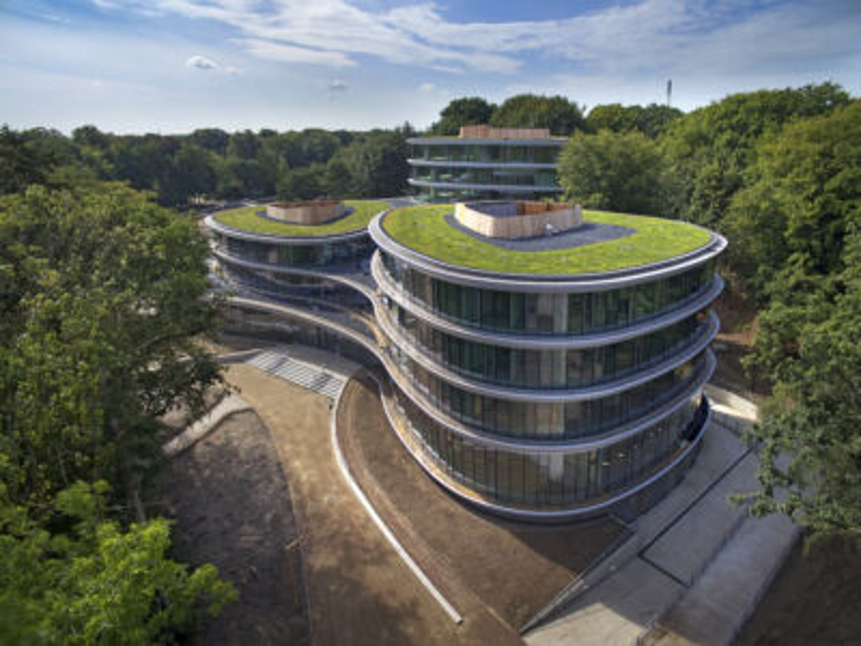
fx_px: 497
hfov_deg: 81.7
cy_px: 323
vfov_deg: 66.0
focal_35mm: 20
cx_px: 430
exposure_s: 1/944
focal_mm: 3.61
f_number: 2.8
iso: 100
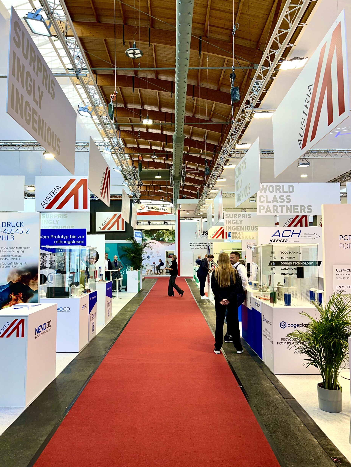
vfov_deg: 65.3
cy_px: 235
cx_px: 172
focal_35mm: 27
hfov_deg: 51.4
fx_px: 365
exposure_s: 1/100
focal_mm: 5.7
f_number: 1.5
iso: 32
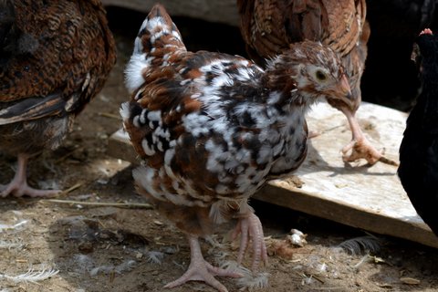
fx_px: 1277
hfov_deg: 19.5
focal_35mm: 105
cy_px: 146
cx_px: 219
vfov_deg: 13.0
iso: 125
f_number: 5.6
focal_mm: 70
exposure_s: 1/500
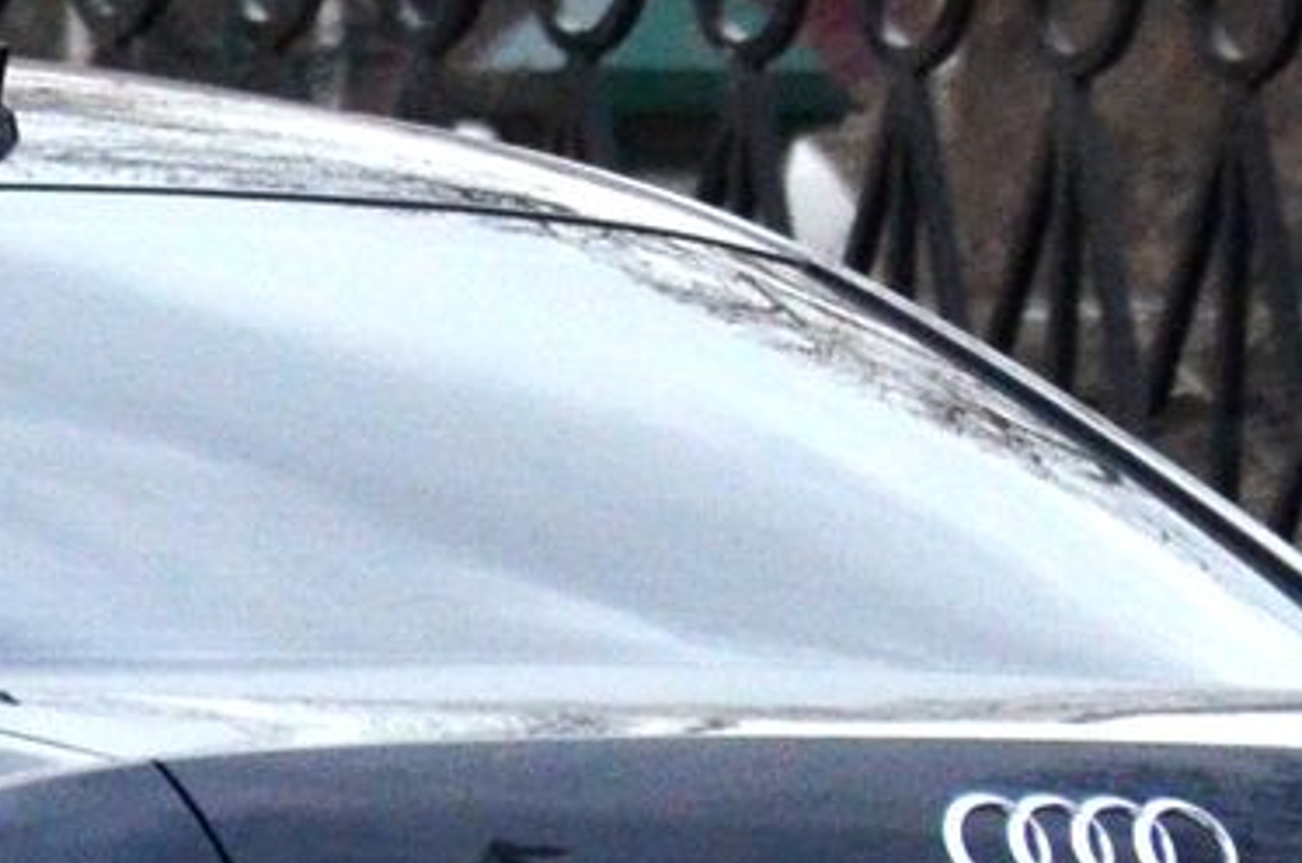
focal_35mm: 786
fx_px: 28378
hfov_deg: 2.6
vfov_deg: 1.7
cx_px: -808
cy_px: 461
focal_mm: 98
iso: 1250
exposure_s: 1/800
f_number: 5.6
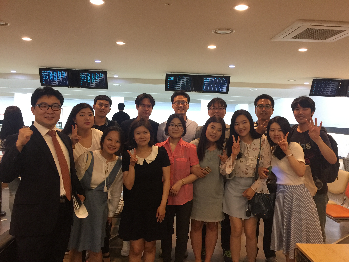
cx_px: 174
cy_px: 131
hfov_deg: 61.7
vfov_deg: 48.2
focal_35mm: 29
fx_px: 292
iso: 125
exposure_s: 1/15
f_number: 2.2
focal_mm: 4.15
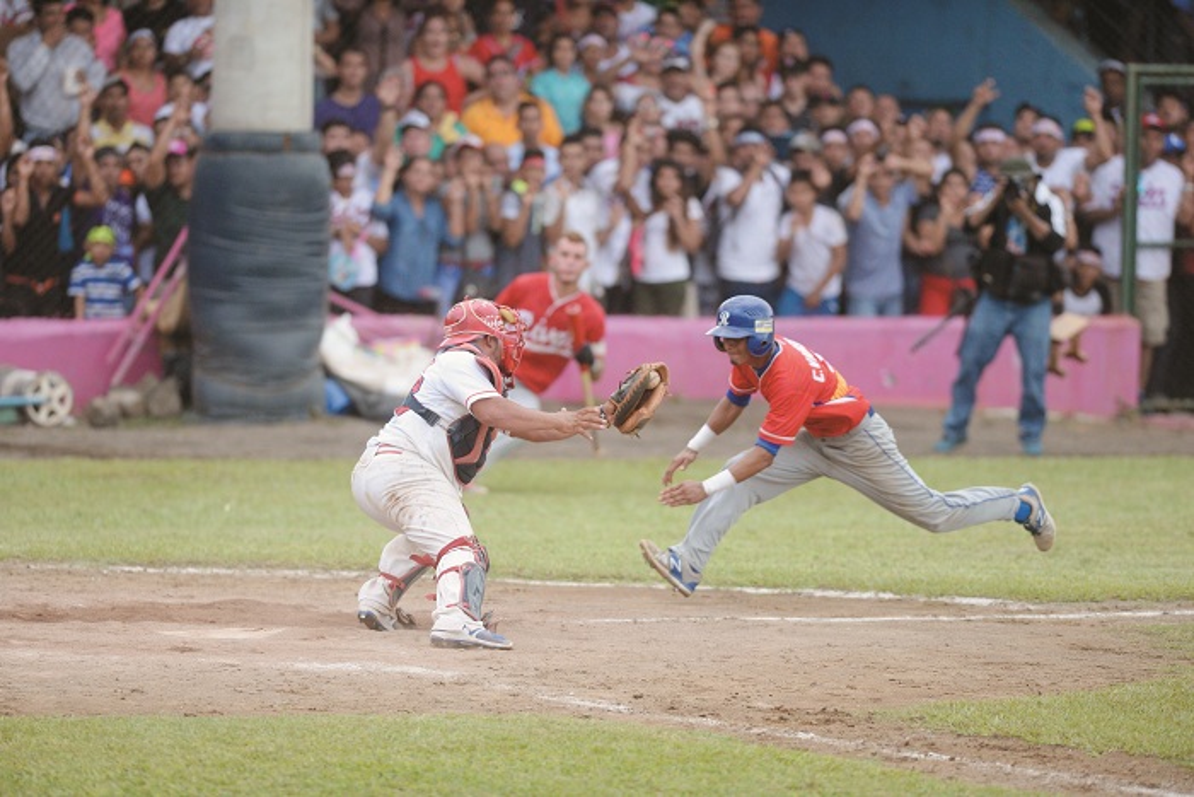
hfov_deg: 6.9
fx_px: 9951
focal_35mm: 300
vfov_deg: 4.6
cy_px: 398
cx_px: 597
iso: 2000
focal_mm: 300
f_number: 2.8
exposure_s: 1/1600
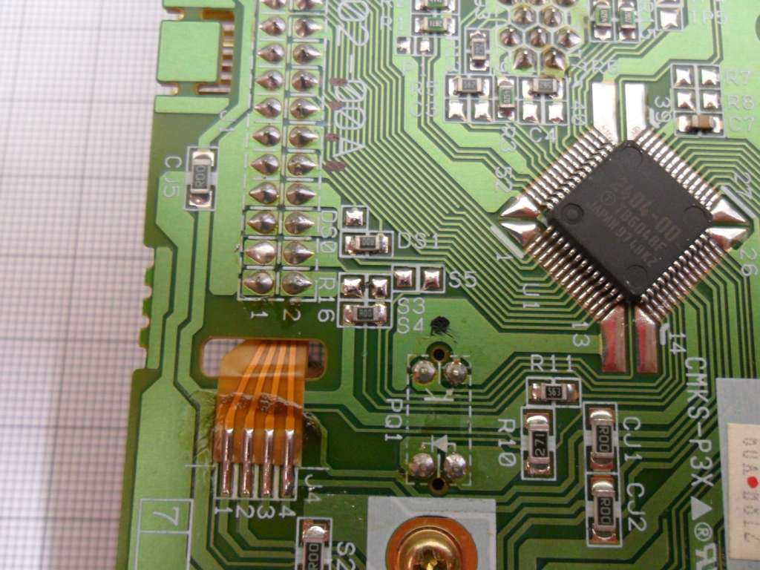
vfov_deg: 51.4
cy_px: 285
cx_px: 380
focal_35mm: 27
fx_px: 593
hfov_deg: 65.3
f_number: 3.5
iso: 200
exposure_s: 1/4
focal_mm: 4.9
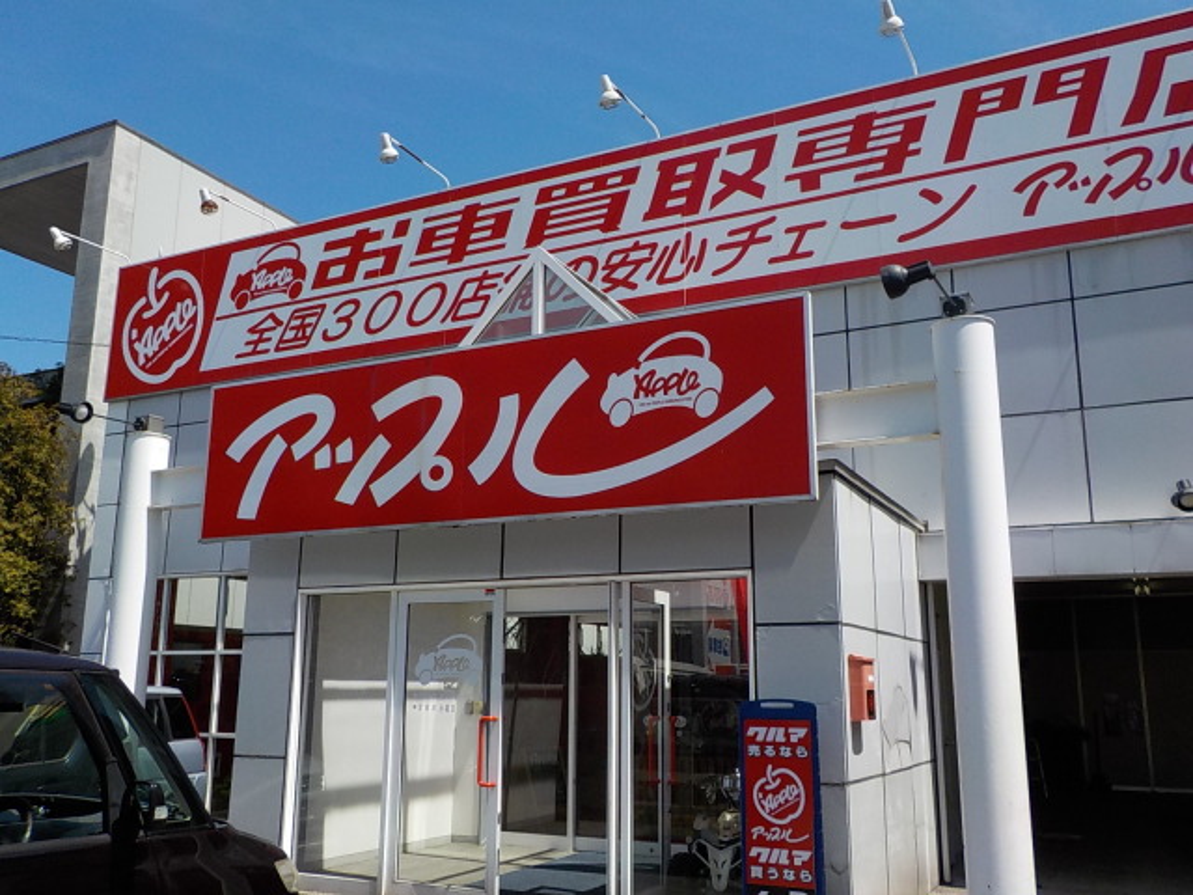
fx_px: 1034
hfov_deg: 60.0
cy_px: 448
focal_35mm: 30
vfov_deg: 46.8
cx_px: 596
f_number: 3.3
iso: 125
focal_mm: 4.1
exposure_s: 1/1250
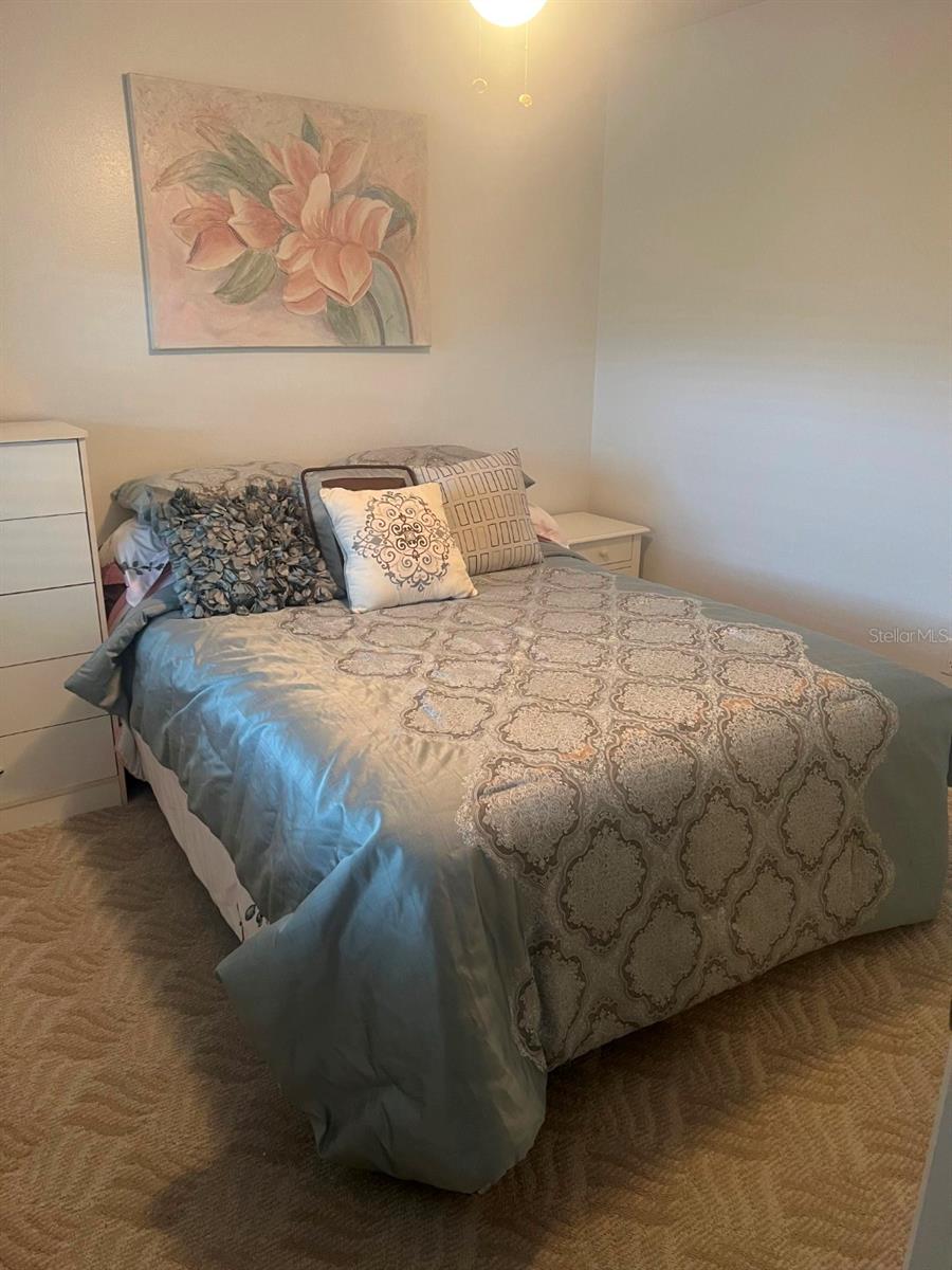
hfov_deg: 53.1
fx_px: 953
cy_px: 635
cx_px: 476
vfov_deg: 67.3
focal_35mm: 26
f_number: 1.5
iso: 320
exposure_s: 1/60
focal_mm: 5.7
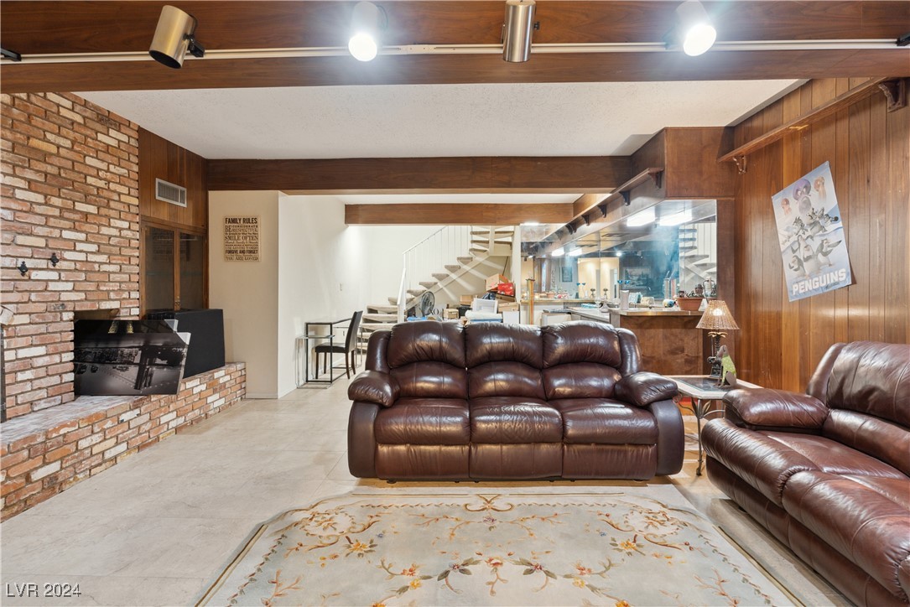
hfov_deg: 93.3
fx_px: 430
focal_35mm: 17
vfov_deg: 70.5
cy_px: 304
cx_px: 455
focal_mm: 17
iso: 500
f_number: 7.1
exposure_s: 1/2
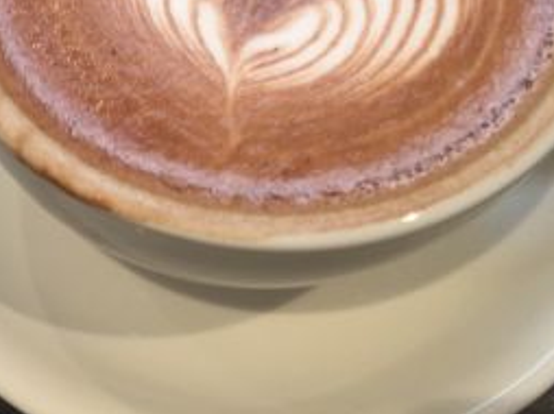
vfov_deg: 18.2
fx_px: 1279
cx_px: -96
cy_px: 62
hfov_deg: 22.6
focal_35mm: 80
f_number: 2.2
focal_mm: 4.15
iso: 40
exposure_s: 1/50
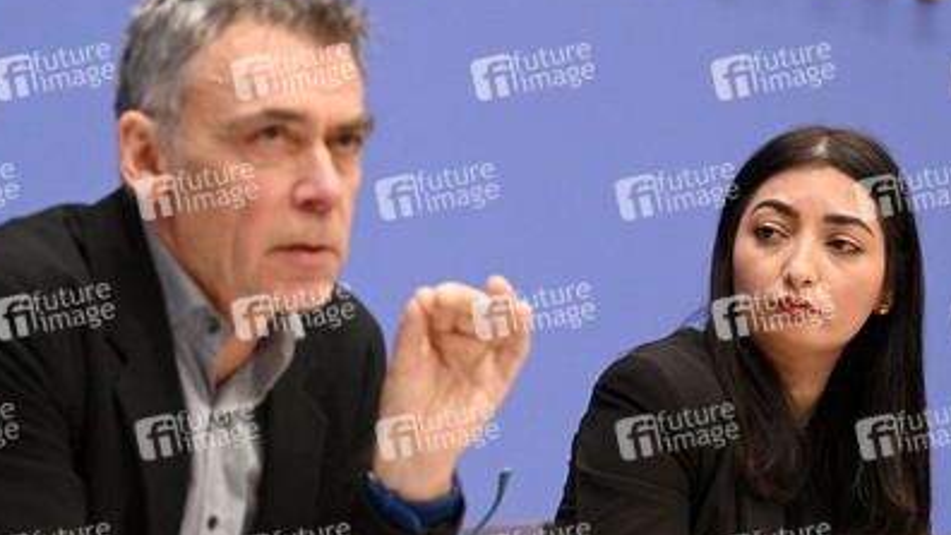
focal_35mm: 155
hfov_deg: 13.9
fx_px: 3910
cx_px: 469
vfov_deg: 7.8
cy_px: 252
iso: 5000
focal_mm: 130
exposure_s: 1/500
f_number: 5
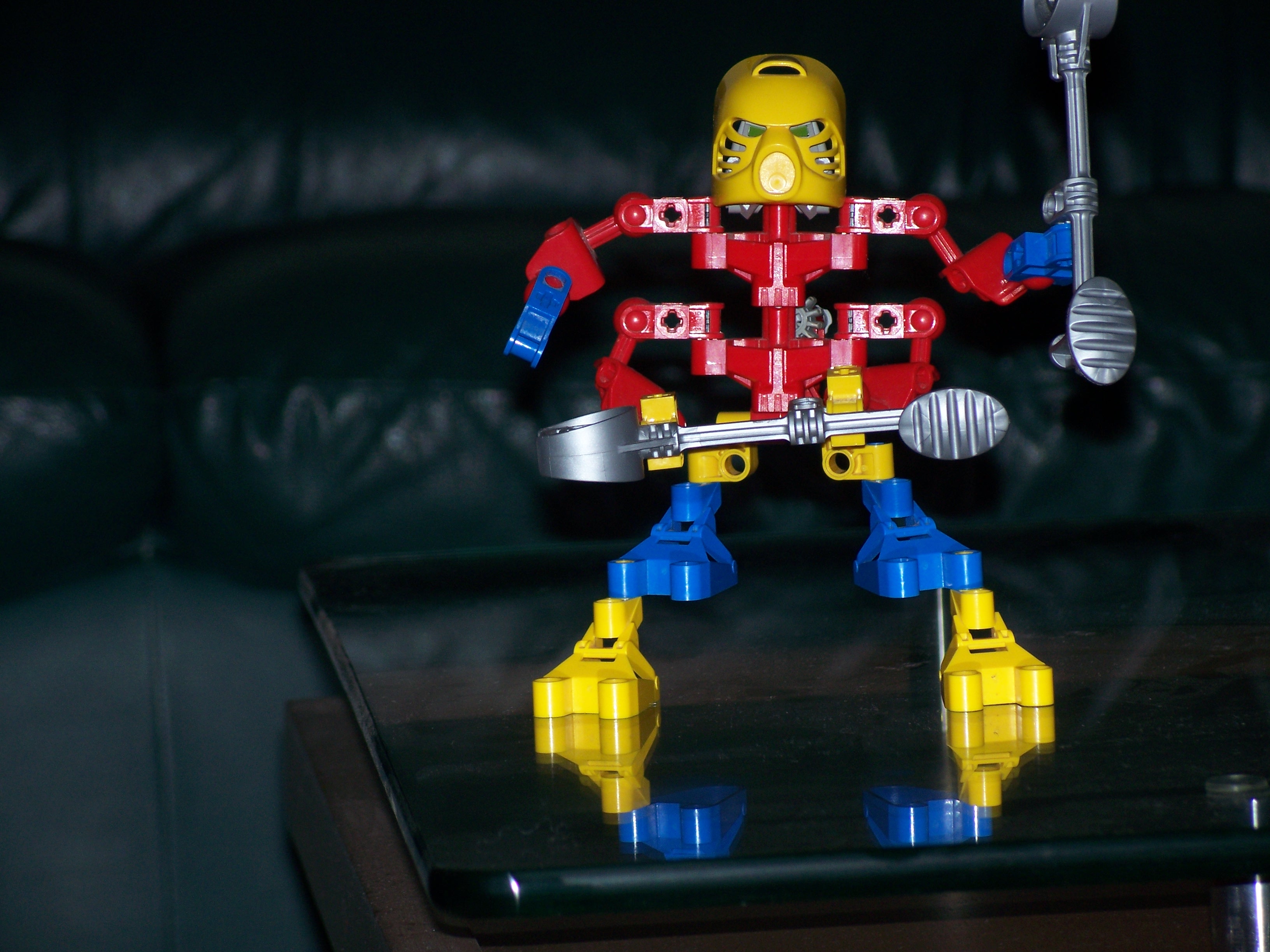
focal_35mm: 185
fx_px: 6787
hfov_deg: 10.7
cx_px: 635
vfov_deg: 8.0
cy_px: 476
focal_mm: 38.8
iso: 125
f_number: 4.4
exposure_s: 1/200
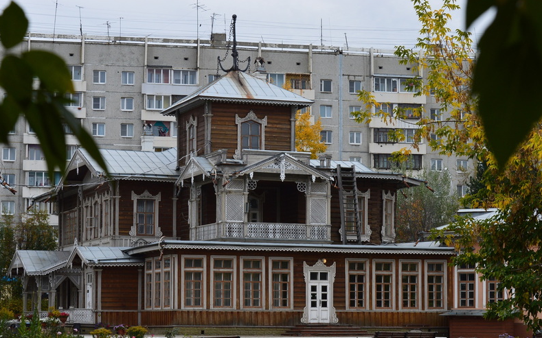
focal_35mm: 92
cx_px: 271
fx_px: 1359
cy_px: 178
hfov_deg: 22.6
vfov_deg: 14.2
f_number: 10
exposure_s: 1/200
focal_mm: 60
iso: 400
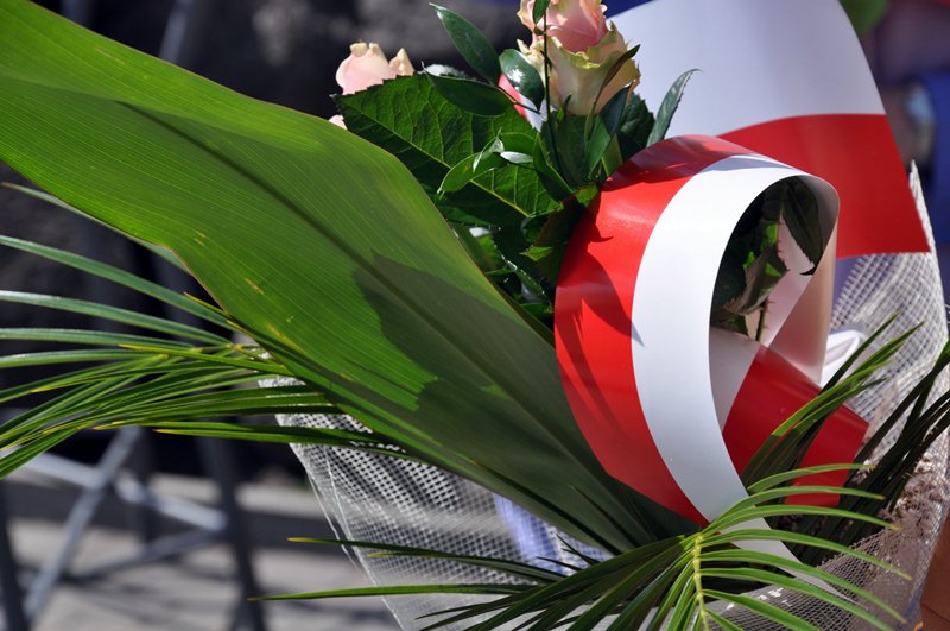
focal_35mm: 158
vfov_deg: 8.7
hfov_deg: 13.1
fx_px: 4150
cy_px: 316
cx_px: 475
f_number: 10
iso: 200
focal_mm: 105
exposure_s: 1/400
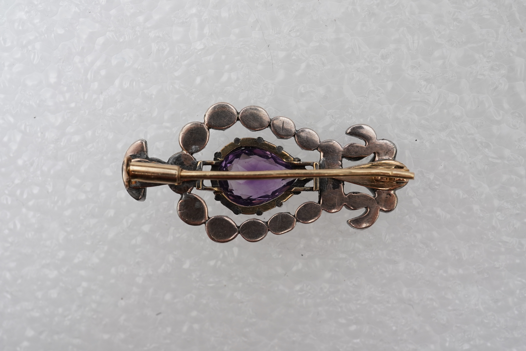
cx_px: 263
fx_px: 657
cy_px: 176
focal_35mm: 45
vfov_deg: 29.9
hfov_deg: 43.6
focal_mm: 30
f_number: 18
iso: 640
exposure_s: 1/125
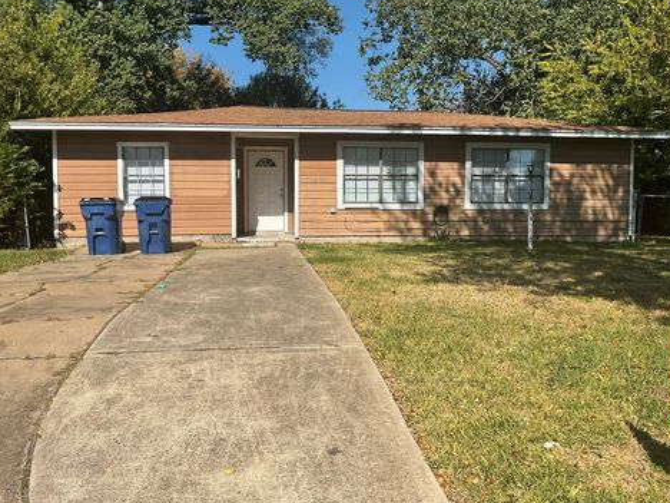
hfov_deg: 58.4
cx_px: 335
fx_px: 600
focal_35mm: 31
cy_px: 247
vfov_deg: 45.4
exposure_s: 1/2427
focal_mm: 3
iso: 16
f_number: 1.8
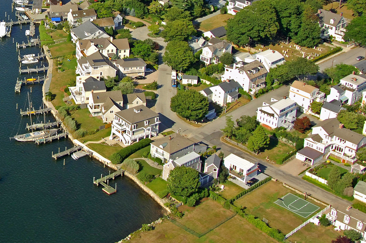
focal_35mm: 83
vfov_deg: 16.2
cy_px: 32
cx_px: 3
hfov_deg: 23.5
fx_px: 843
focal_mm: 24
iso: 400
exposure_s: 1/1000
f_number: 6.3
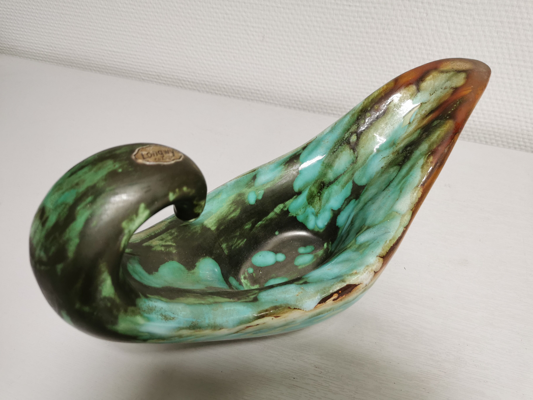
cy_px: 200
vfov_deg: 51.4
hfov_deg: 65.3
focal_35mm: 27
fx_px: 416
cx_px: 266
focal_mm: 5.58
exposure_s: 1/50
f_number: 1.8
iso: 160
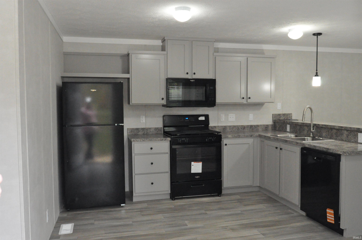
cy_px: 120
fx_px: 301
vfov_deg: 43.5
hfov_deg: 62.0
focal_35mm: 30
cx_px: 181
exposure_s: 1/80
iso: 3200
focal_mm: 20
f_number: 8
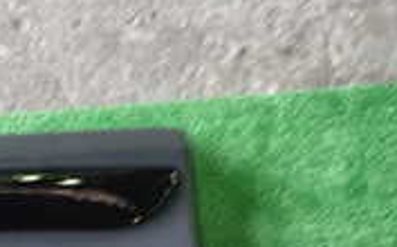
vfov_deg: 13.4
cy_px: 406
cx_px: -233
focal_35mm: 90
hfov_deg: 19.5
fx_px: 972
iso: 320
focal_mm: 4.5
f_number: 2
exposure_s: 1/30
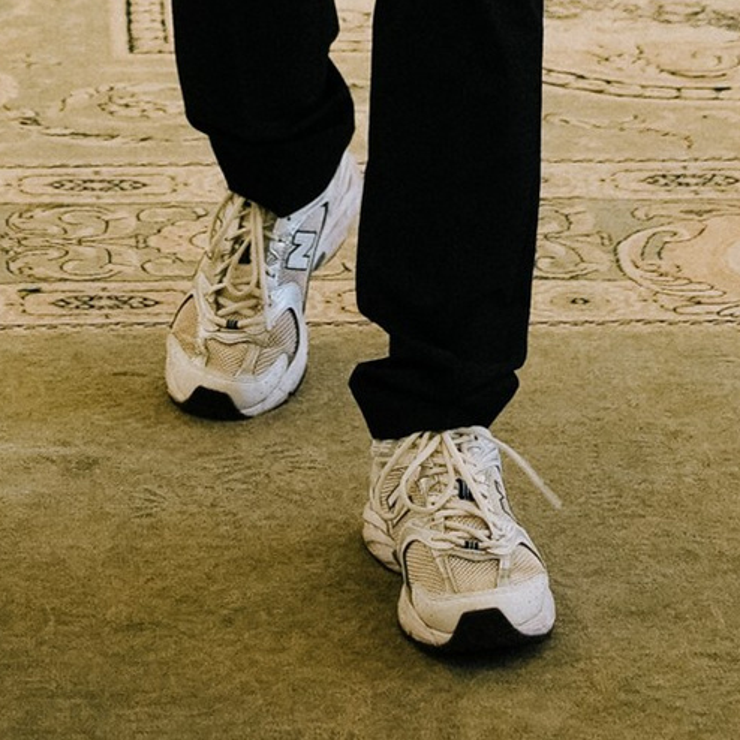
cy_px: -1550
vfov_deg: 6.8
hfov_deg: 7.6
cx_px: 235
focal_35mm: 231
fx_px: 5587
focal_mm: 35
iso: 400
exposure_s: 1/250
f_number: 2.5
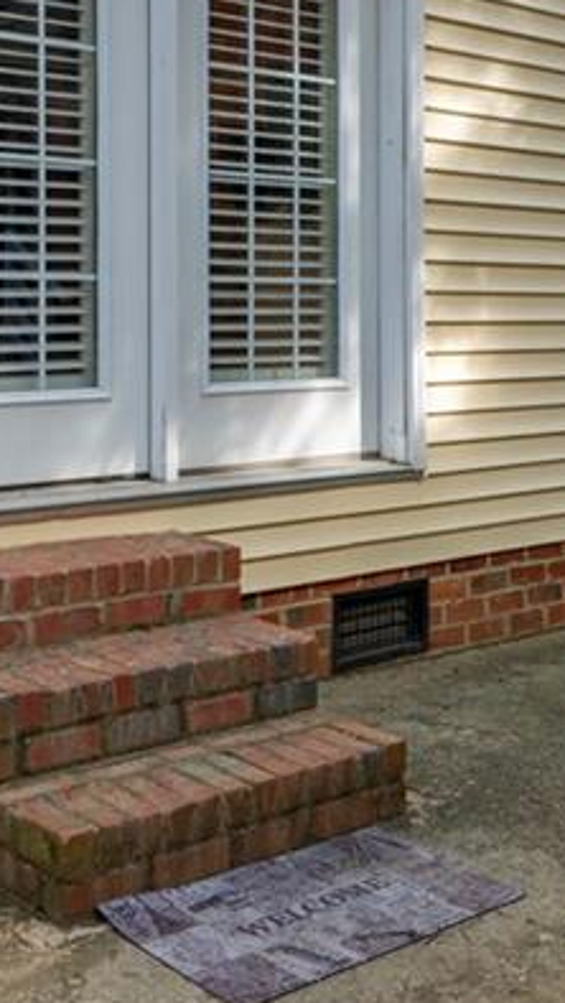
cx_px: 316
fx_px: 1303
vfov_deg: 42.1
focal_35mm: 49
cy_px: 473
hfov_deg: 24.4
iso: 640
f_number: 6.3
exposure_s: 1/100
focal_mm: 18
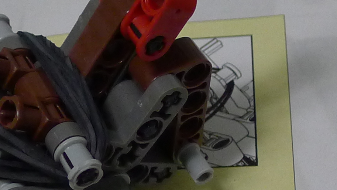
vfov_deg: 11.4
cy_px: 240
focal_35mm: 104
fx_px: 930
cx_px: 51
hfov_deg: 20.2
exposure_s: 1/15
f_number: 2
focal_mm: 5.1
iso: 400
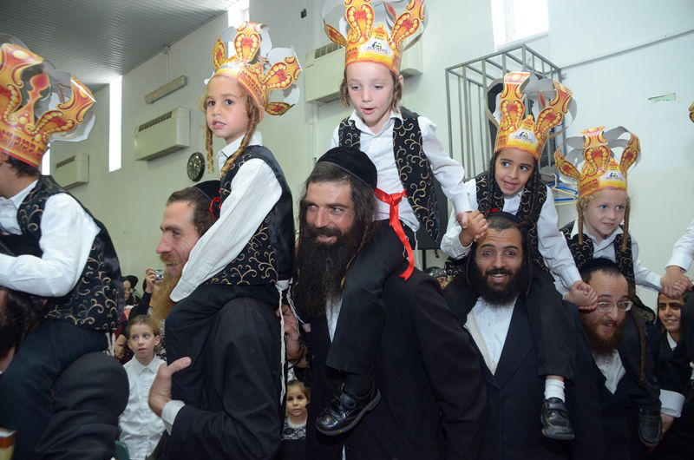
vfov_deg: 20.1
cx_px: 347
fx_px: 1299
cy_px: 230
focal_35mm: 68
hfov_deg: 29.9
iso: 1250
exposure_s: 1/100
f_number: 6.3
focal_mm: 45
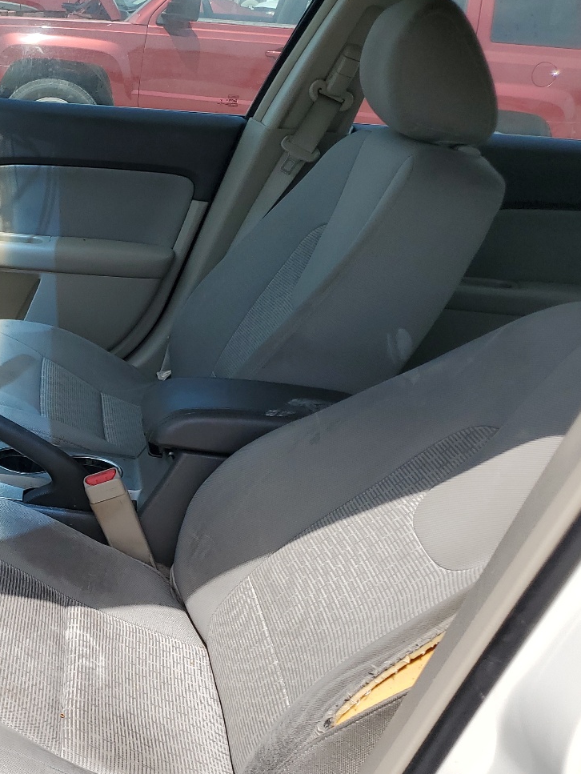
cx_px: -18
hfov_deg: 30.9
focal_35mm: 43
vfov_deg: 43.6
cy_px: 471
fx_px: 962
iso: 50
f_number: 1.5
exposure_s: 1/2500
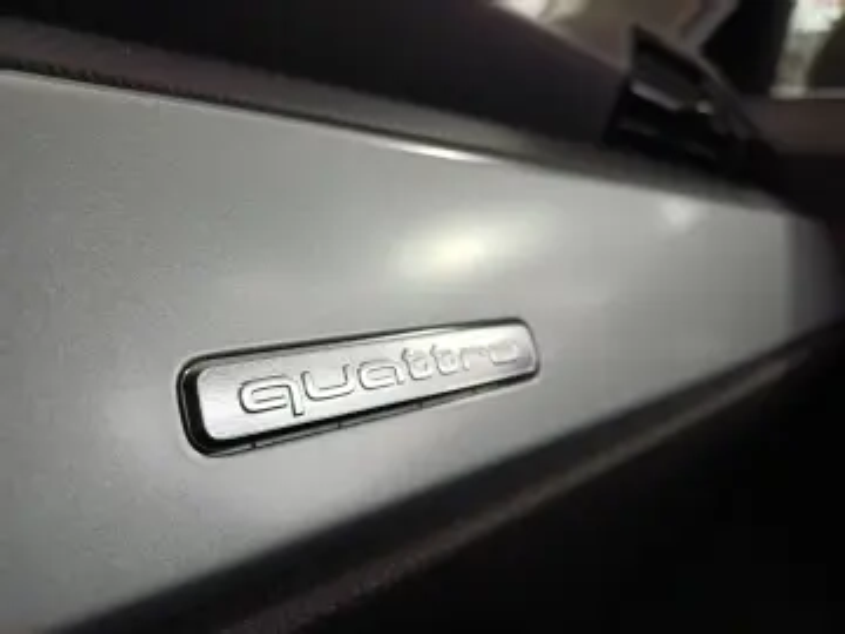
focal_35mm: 25
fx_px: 610
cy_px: 317
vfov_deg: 54.9
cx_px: 422
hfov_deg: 69.4
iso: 64
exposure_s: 1/50
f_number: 1.8
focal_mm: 4.65
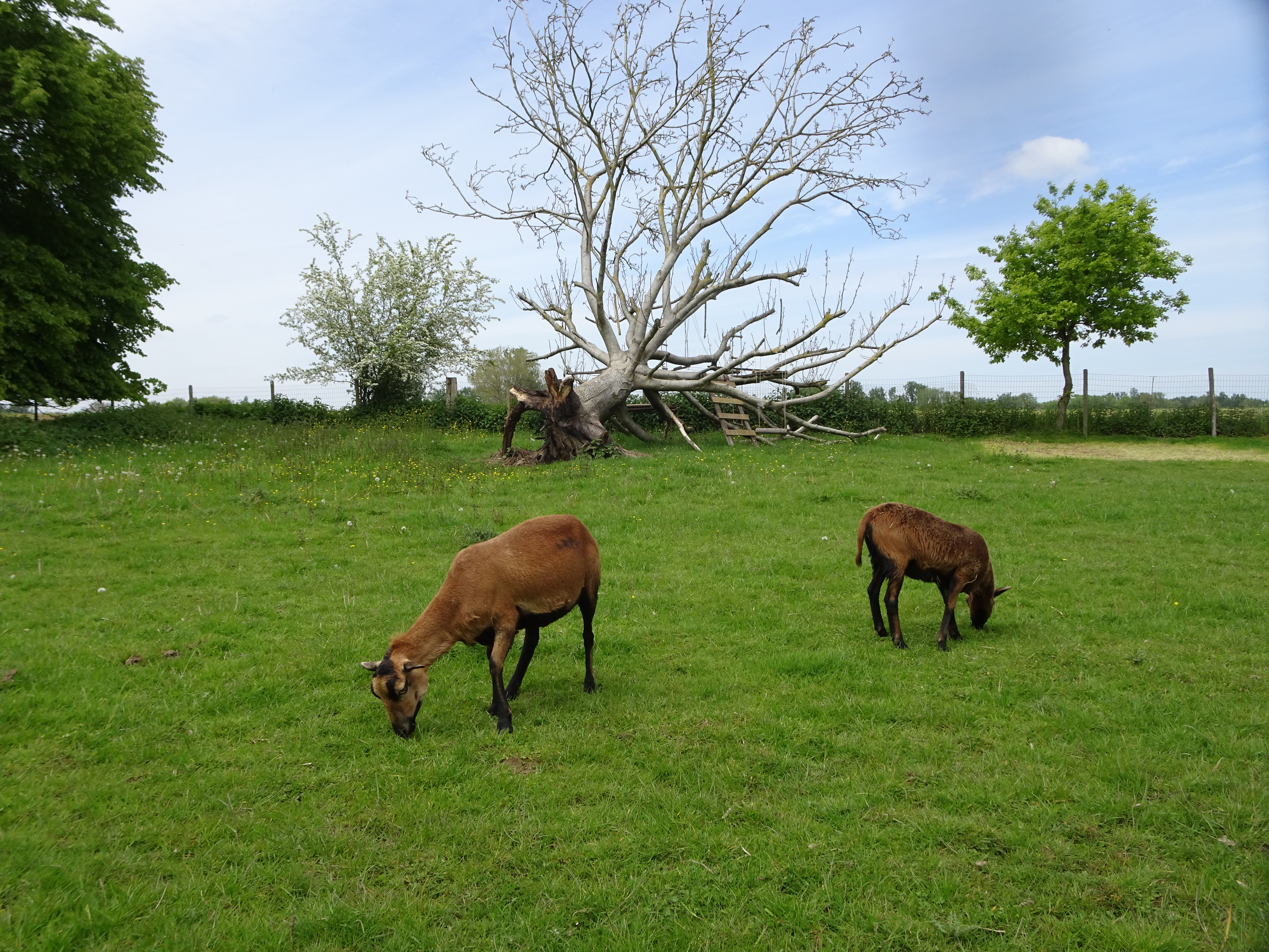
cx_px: 634
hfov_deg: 63.4
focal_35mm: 28
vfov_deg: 49.7
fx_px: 1026
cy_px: 476
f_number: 3.5
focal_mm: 4.75
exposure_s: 1/640
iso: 80
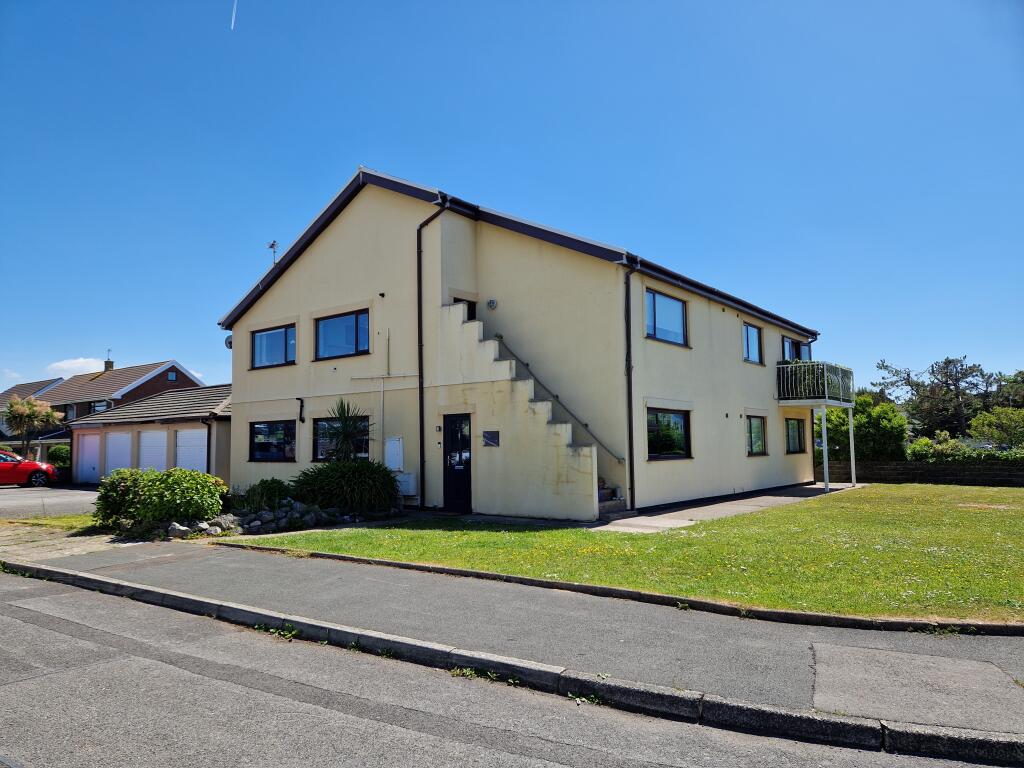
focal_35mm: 23
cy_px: 384
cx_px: 512
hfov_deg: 73.9
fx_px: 680
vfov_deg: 58.9
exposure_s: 1/1676
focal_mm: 5.4
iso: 50
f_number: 1.8
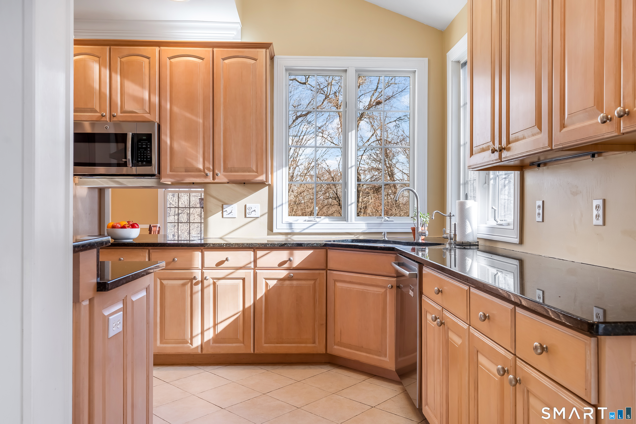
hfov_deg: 69.4
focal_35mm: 26
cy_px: 212
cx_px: 318
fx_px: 459
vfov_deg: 49.6
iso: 100
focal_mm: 26
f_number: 7.1
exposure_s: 1/4
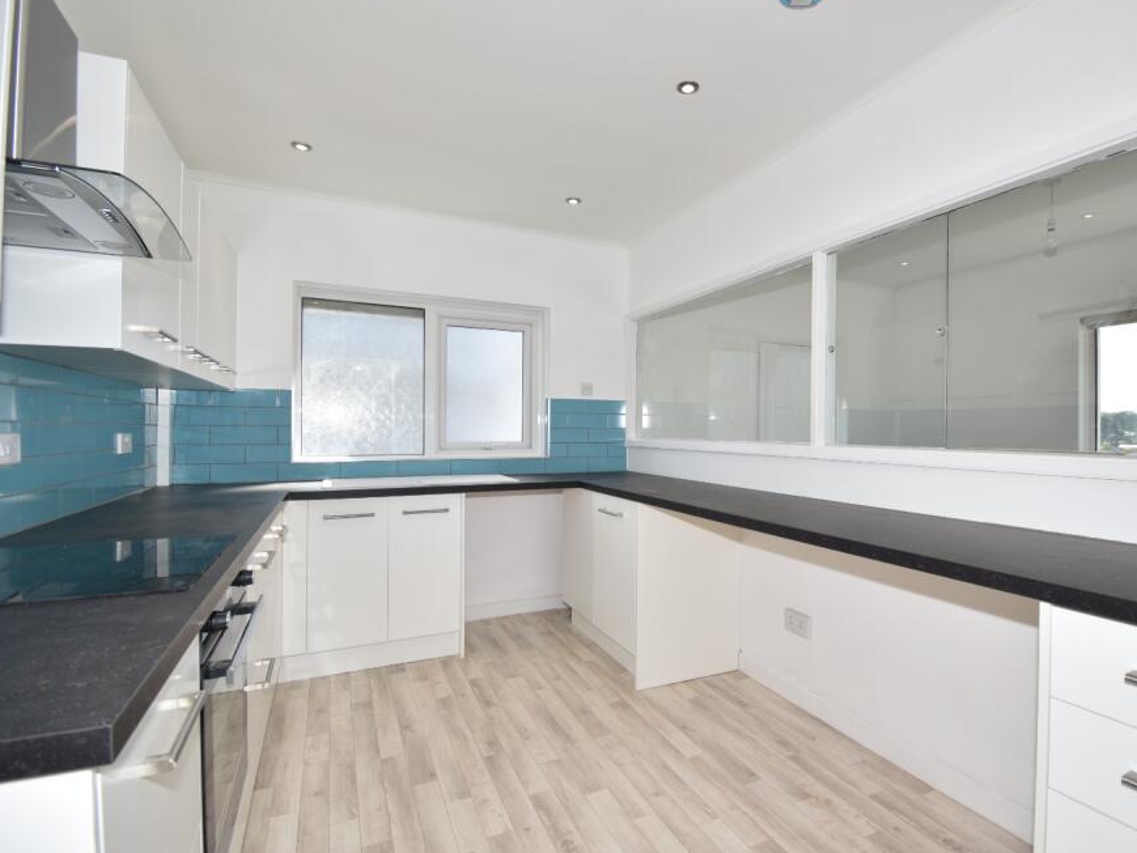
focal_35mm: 17
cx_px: 640
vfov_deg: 74.7
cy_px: 434
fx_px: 558
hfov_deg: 90.6
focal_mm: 10
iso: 100
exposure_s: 1/125
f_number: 4.5
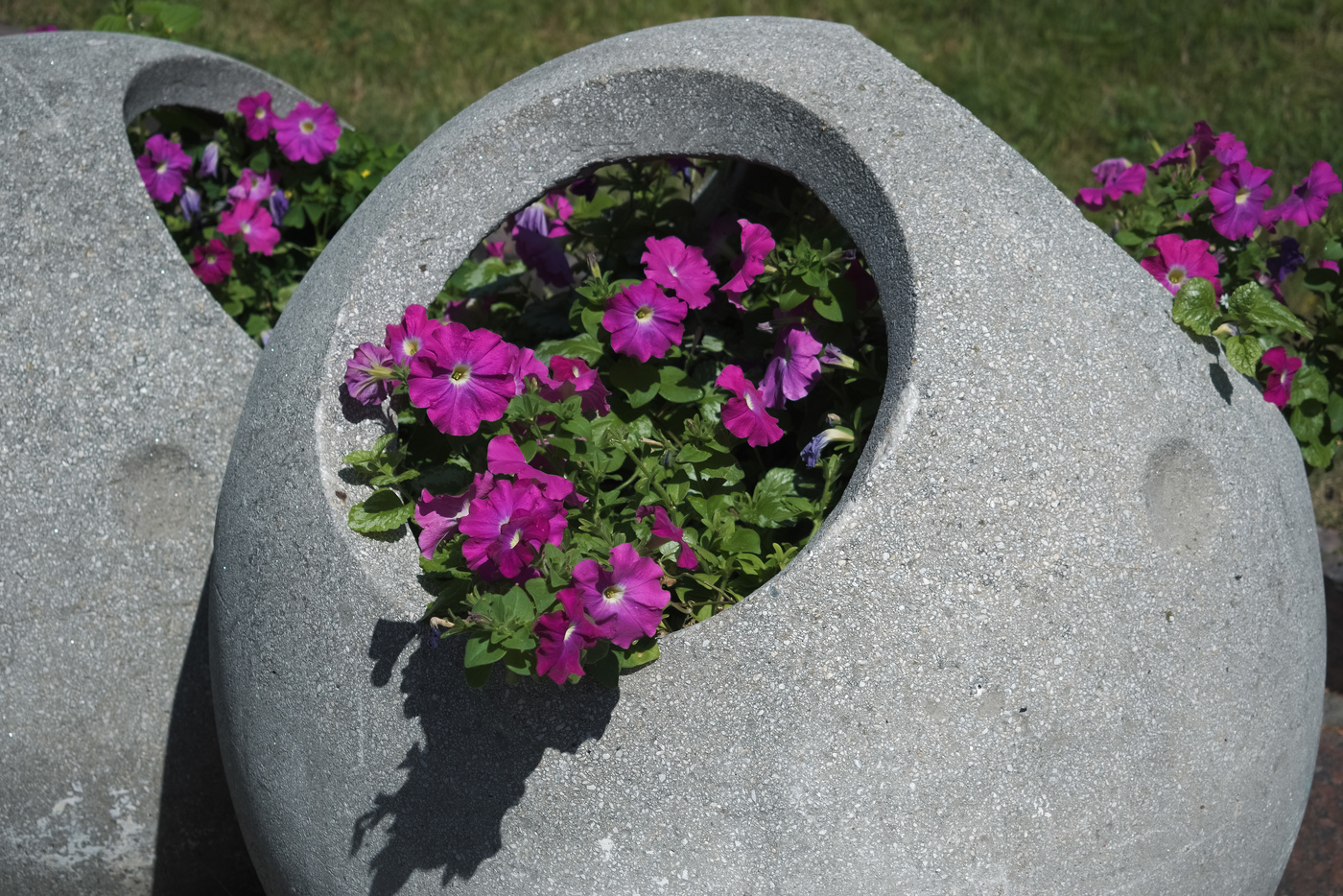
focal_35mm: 82
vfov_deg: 16.6
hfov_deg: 24.6
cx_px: 672
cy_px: 448
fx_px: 3078
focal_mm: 55
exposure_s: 1/1000
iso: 100
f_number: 5.6
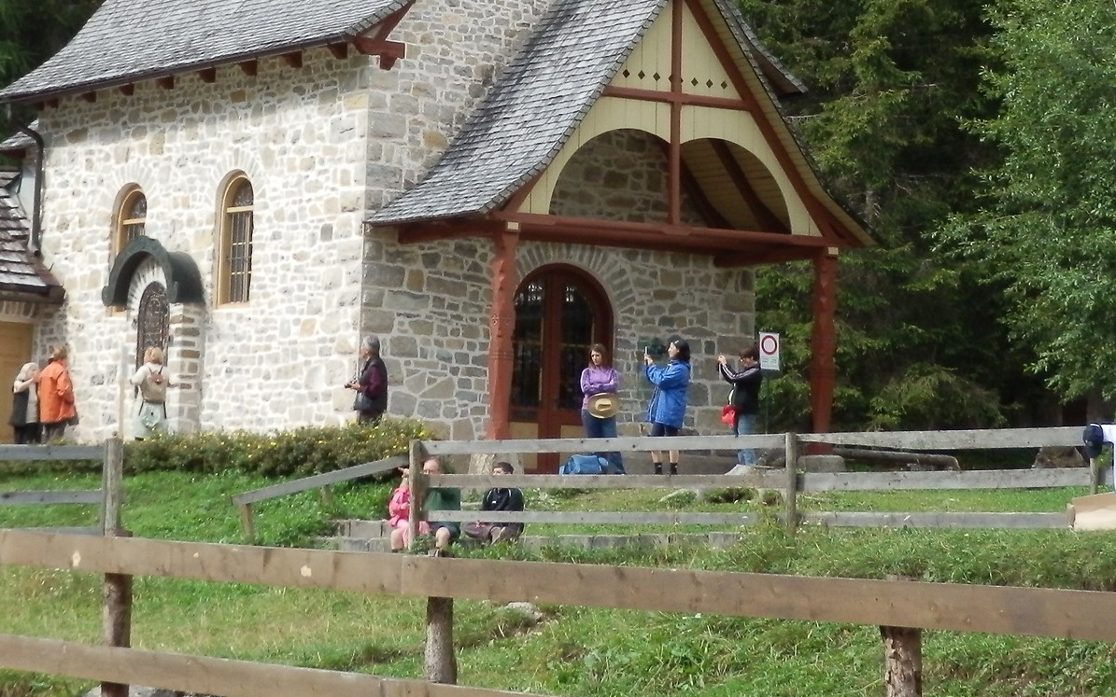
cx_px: 559
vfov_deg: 11.2
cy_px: -102
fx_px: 3498
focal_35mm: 115
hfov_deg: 18.1
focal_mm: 9.8
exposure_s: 1/500
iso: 200
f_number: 4.1
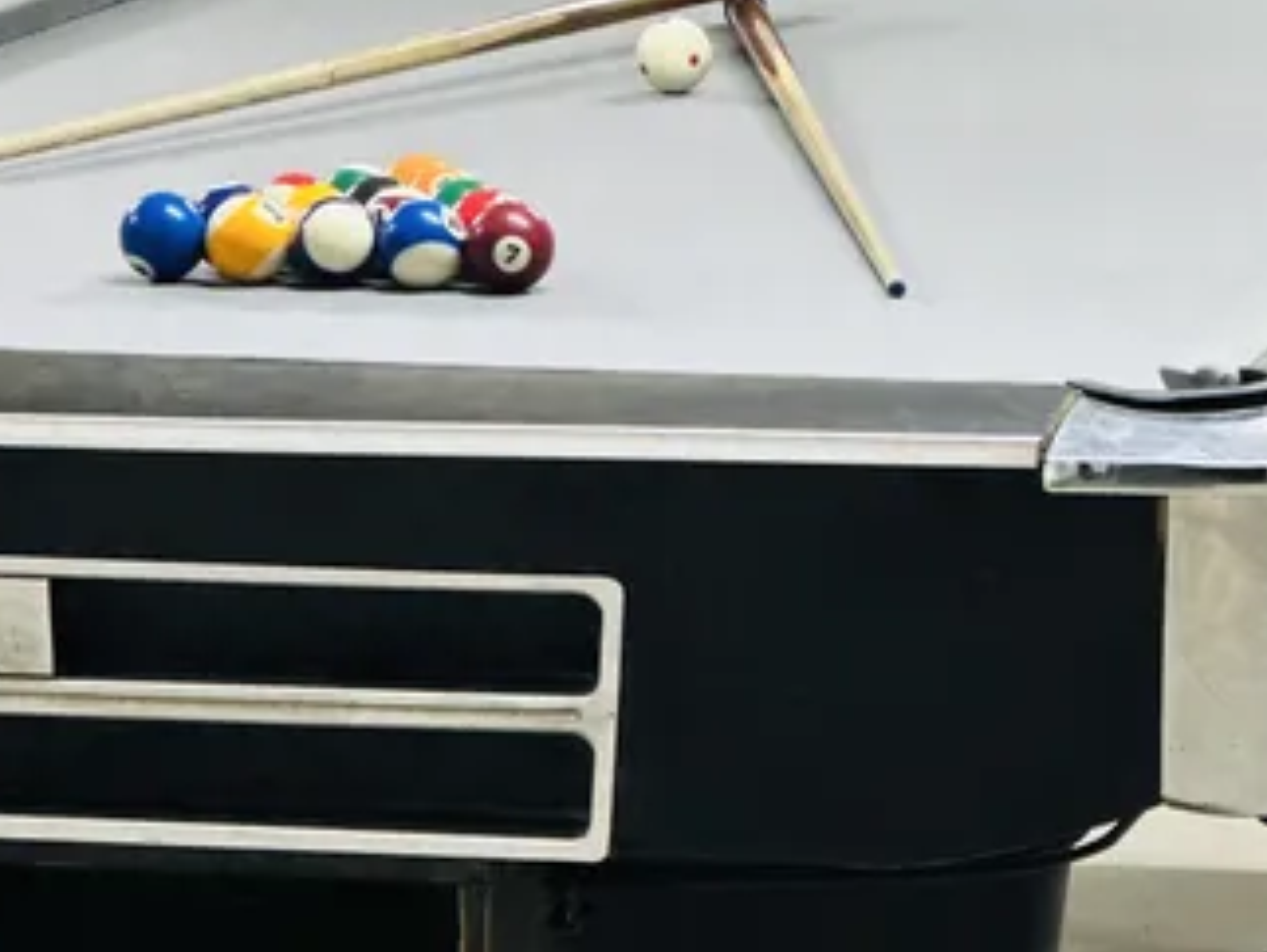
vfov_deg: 9.7
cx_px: 634
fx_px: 5604
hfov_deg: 12.9
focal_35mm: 153
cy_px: 75
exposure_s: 1/33
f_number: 2.8
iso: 400
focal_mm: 9
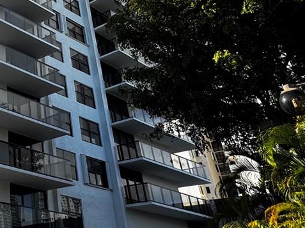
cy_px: 3
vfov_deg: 29.0
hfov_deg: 35.0
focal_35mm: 47
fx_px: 414
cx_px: -27
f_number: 2.2
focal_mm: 2.22
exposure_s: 1/707
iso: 50
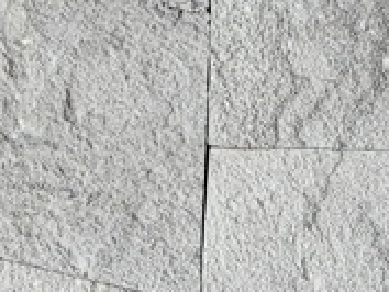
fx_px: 866
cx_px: 213
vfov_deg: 19.1
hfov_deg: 25.3
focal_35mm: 77
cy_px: 172
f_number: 2.2
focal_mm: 2.2
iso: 80
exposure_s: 1/230
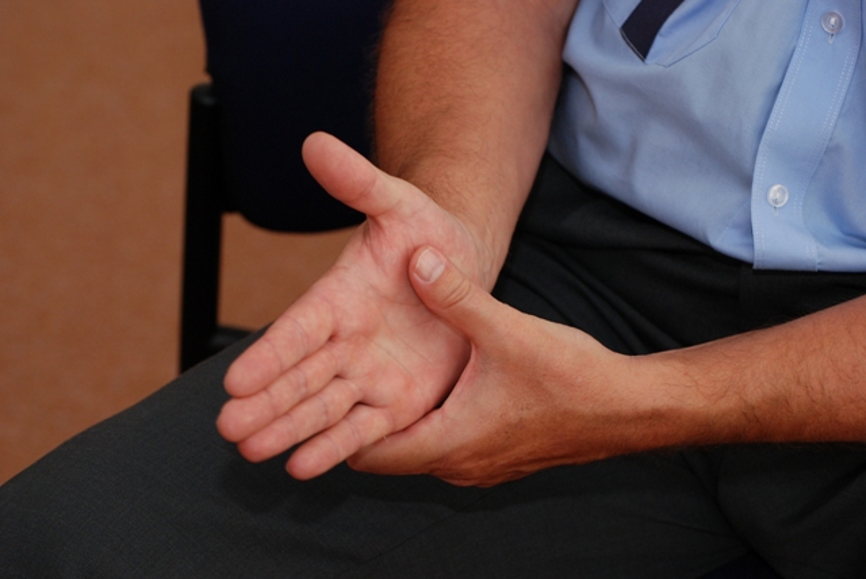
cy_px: 290
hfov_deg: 16.1
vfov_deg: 10.8
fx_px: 3070
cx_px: 433
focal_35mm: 128
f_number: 5.6
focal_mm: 85
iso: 400
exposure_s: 1/100
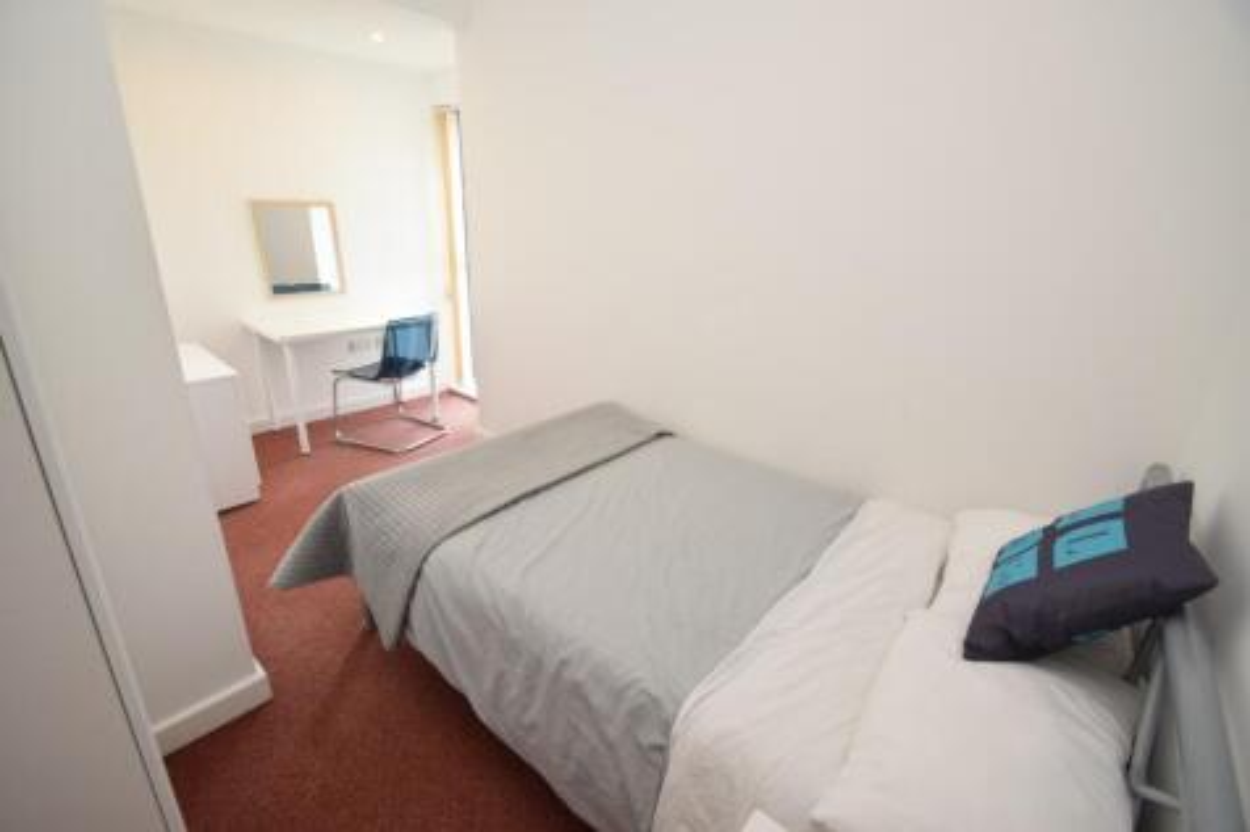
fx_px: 521
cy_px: 416
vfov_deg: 77.3
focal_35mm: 15
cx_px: 625
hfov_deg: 100.4
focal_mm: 10
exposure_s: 1/125
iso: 800
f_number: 5.6
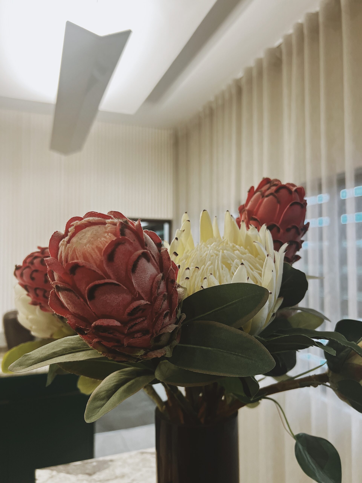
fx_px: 363
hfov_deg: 53.1
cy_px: 242
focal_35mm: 26
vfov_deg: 67.3
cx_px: 181
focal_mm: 5.7
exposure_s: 1/100
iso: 100
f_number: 1.5
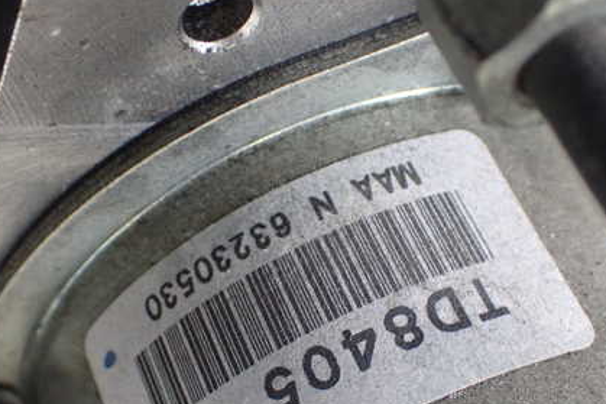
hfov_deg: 28.8
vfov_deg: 19.3
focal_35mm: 70
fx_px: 1178
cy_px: 285
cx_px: 321
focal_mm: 8.4
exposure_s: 1/125
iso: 800
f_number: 3.1
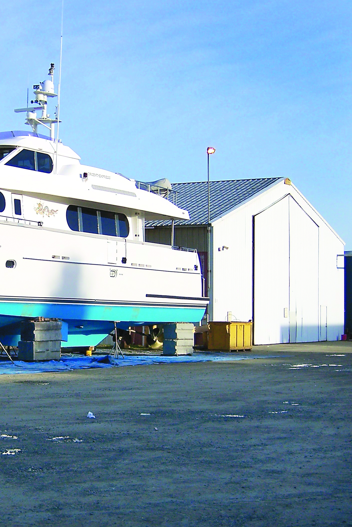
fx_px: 1144
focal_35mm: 78
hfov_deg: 17.1
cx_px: 10
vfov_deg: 26.0
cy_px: 263
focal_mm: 9.3
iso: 80
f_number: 3.4
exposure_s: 1/800
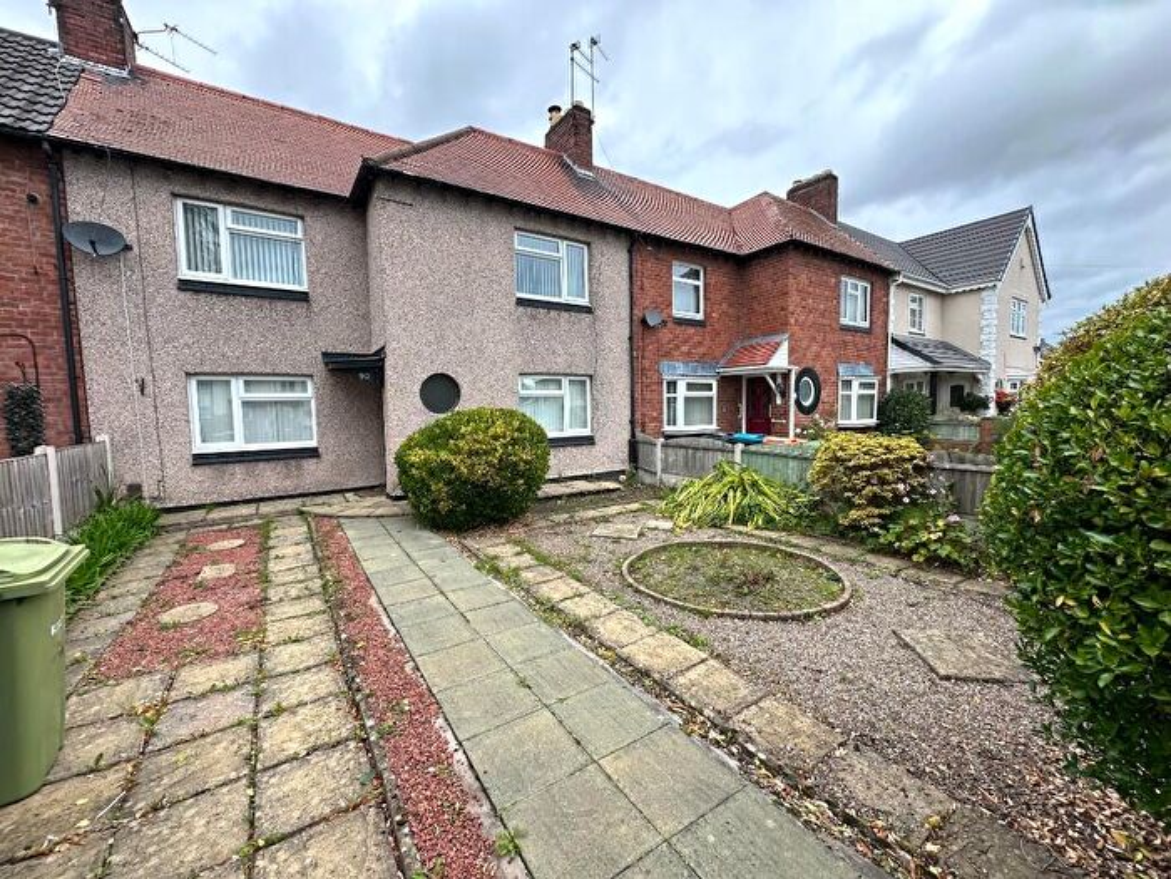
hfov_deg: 102.1
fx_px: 474
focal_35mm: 14
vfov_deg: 85.7
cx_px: 586
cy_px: 440
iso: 40
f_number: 2.2
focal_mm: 2.22
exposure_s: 1/147
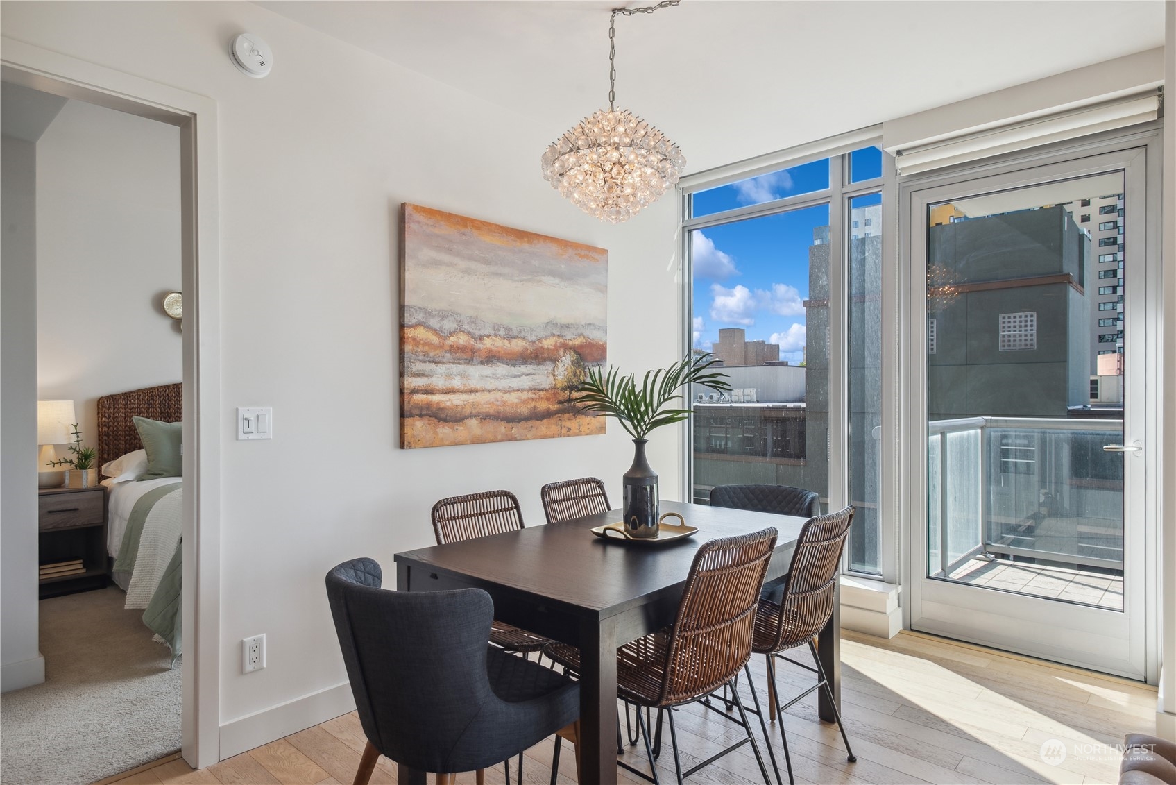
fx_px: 555
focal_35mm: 17
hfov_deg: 93.3
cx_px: 588
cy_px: 392
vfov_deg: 70.5
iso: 200
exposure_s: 1/80
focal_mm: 17
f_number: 8
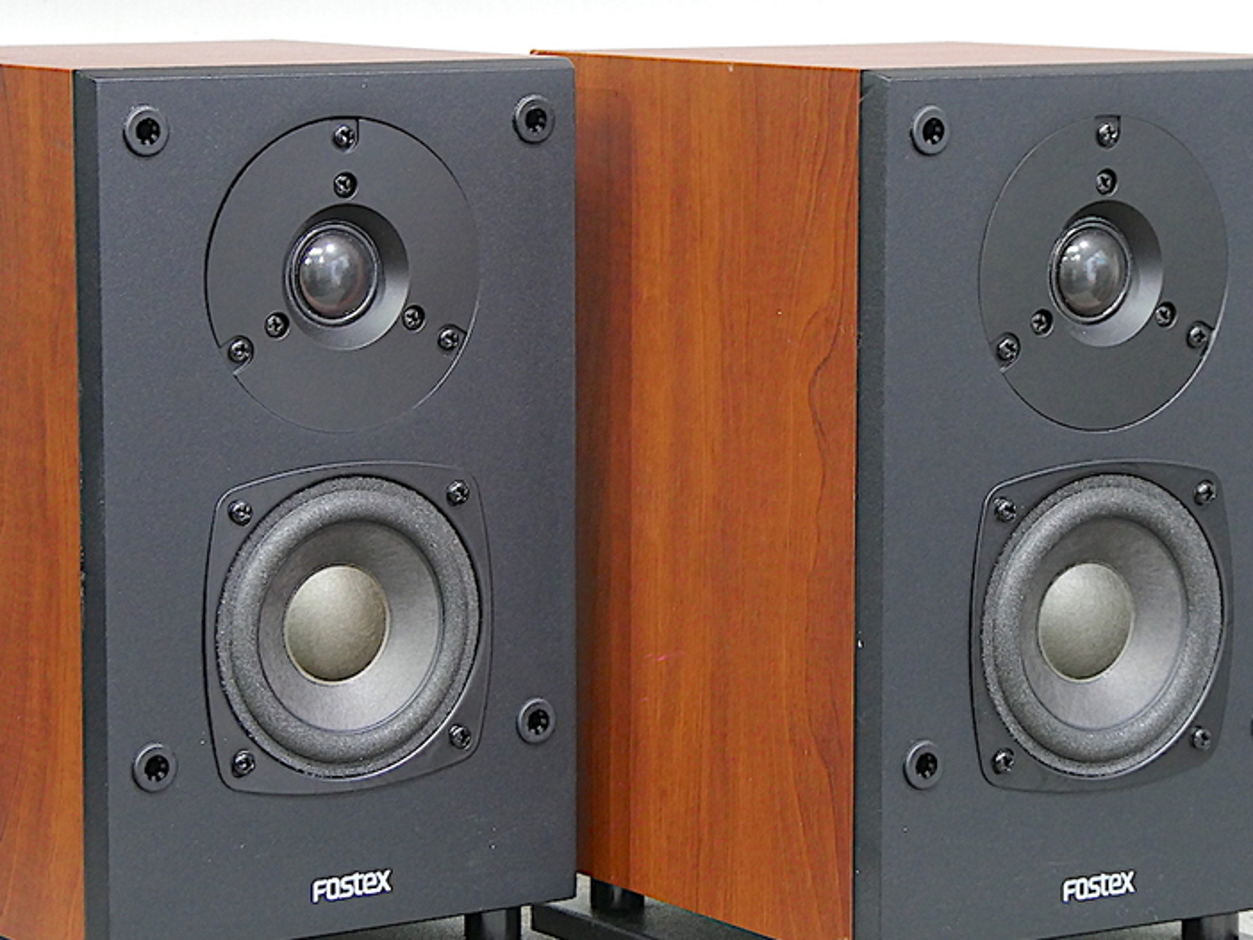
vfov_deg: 12.1
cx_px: 562
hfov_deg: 16.0
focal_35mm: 123
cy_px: 503
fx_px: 4454
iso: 200
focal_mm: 16.1
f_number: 4.9
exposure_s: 1/3.2
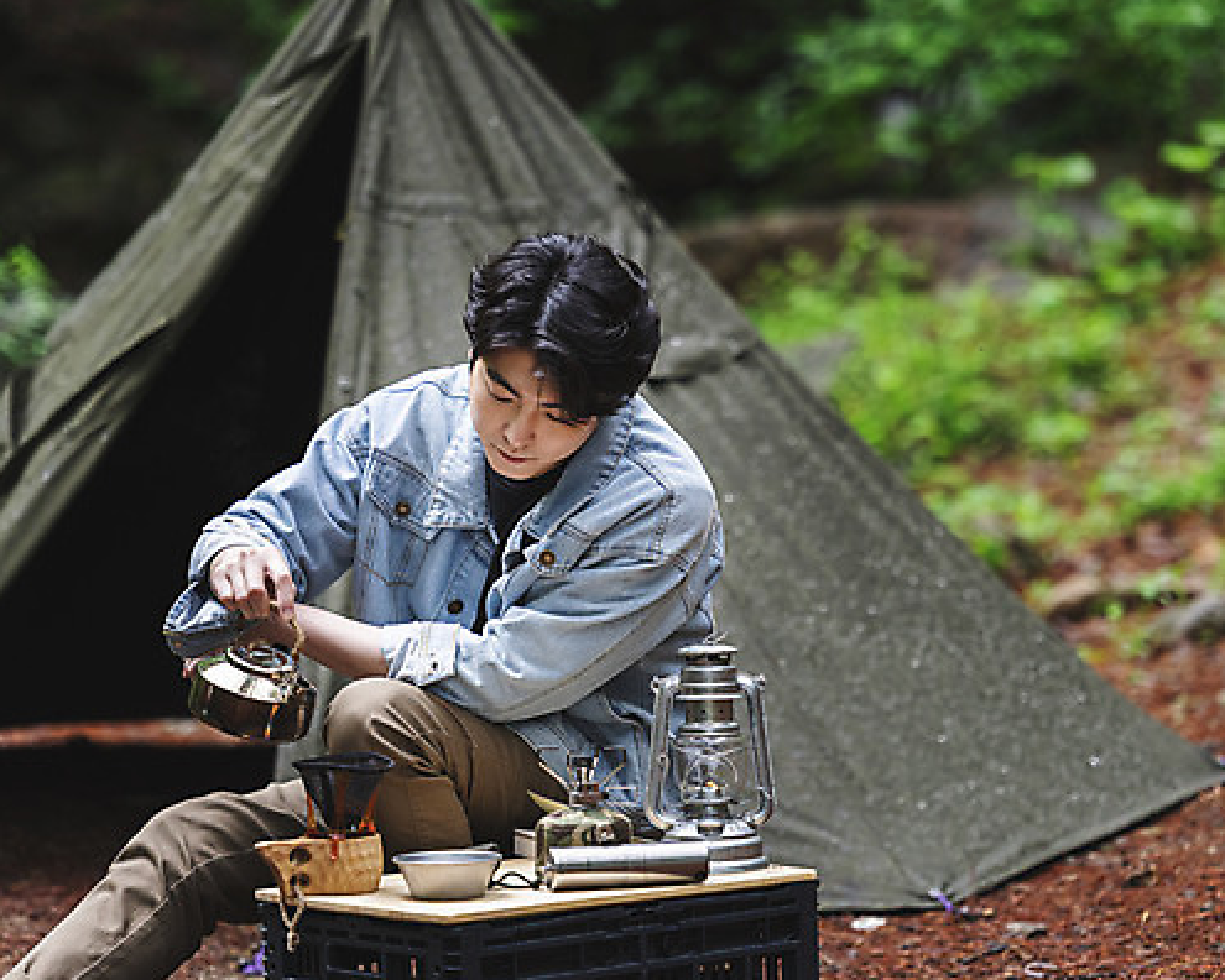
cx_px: 676
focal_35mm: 182
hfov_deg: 10.6
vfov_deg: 8.5
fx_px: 6598
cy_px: 490
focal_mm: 160
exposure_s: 1/320
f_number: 2.8
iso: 800
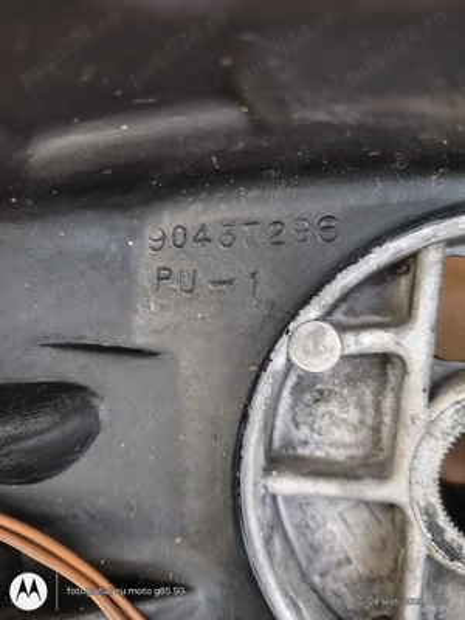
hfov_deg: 54.9
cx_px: 232
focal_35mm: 25
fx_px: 448
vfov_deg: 69.4
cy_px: 310
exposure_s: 1/50.1
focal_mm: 4.71
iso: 345
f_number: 1.7
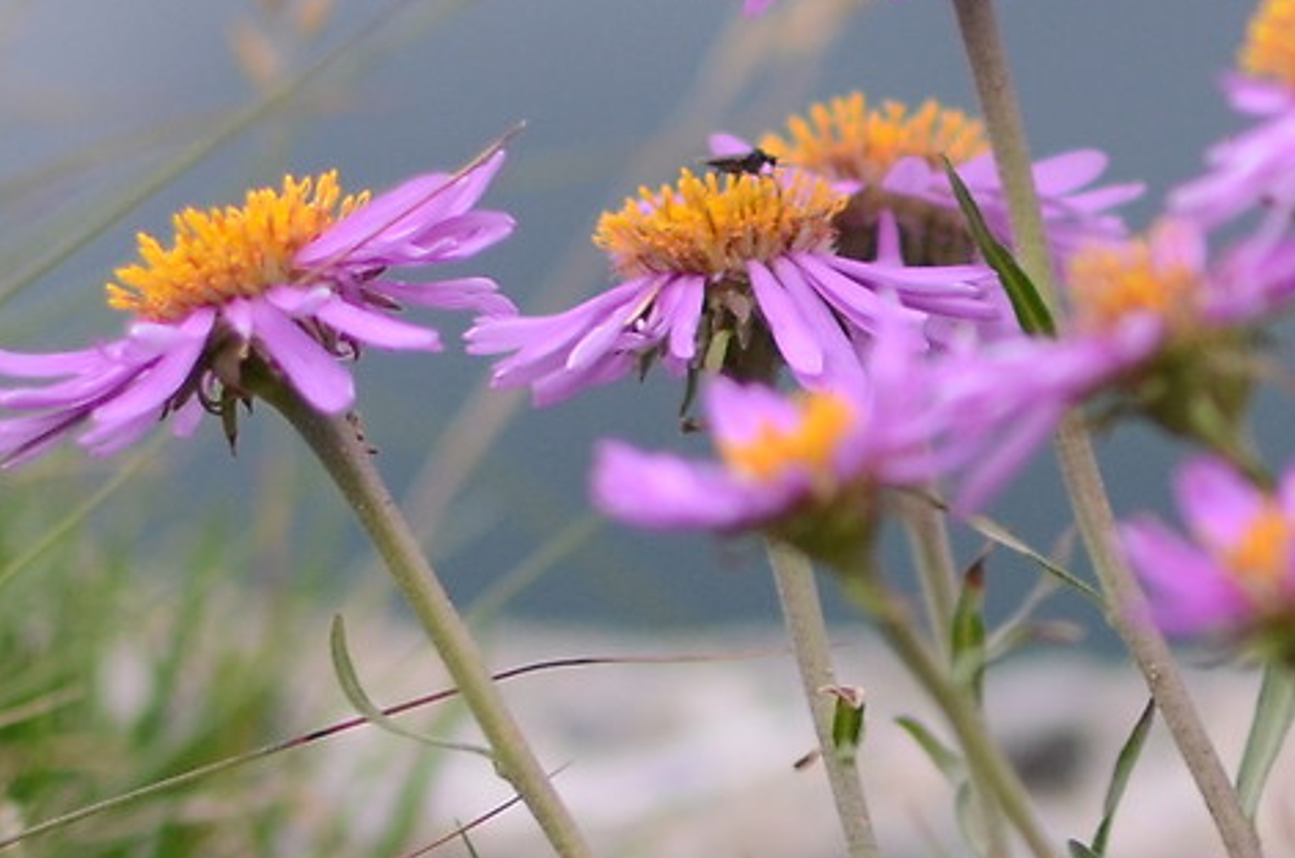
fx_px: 9605
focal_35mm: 268
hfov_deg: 7.6
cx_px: 2043
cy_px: 10
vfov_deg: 5.1
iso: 320
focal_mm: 35
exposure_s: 1/640
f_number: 2.2
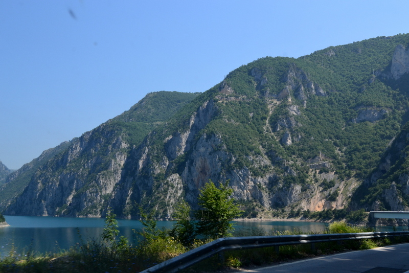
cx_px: 204
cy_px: 136
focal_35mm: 42
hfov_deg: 46.4
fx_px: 477
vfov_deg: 31.9
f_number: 10
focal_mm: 28
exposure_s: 1/200
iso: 400
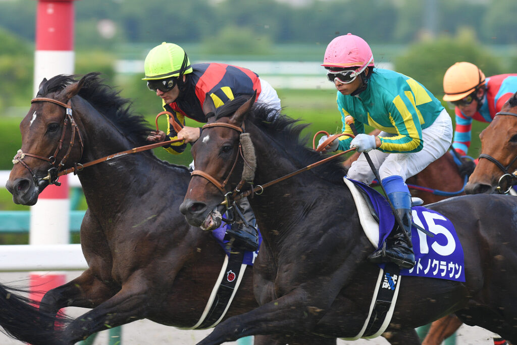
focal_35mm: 450
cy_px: 172
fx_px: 6463
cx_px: 258
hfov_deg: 4.6
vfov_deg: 3.1
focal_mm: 300
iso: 280
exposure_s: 1/640
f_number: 4.5
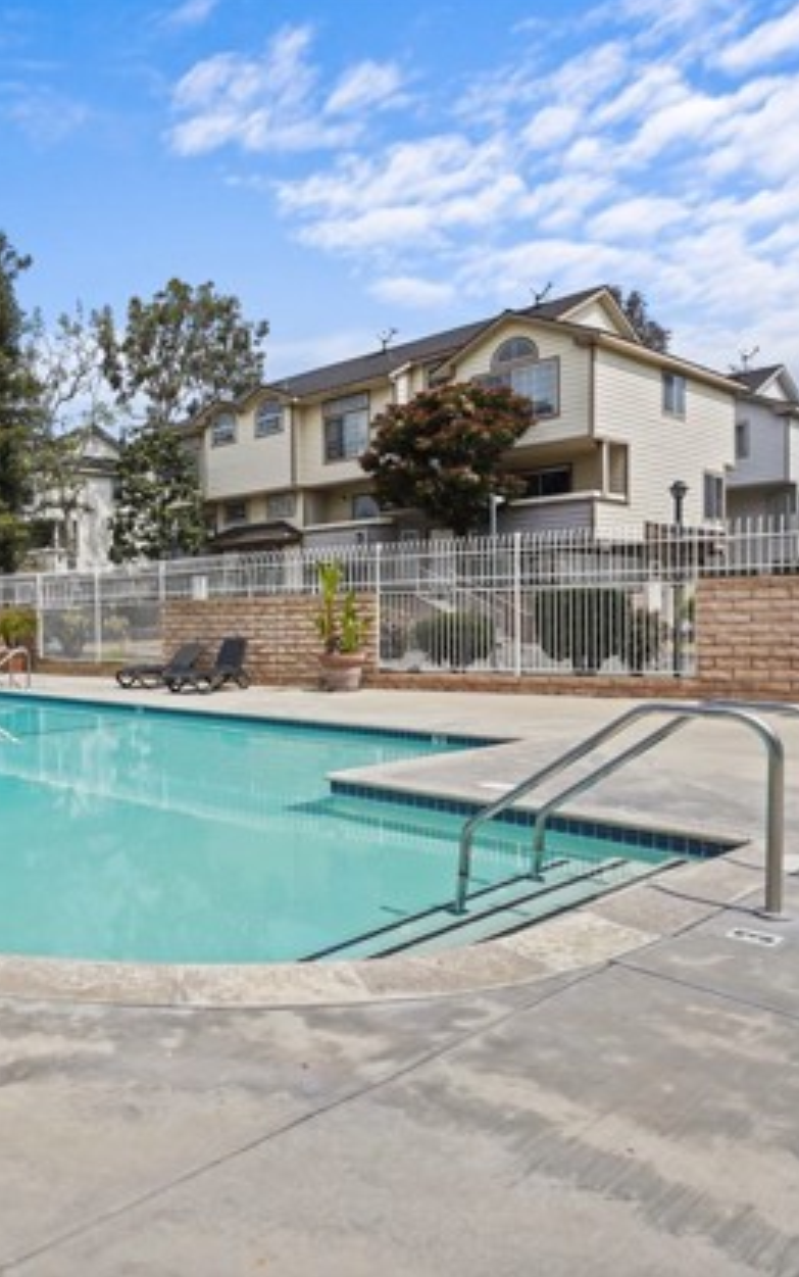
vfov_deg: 72.5
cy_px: 637
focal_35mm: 25
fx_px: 870
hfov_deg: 44.6
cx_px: 73
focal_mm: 16
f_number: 9
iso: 1000
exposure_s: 1/500
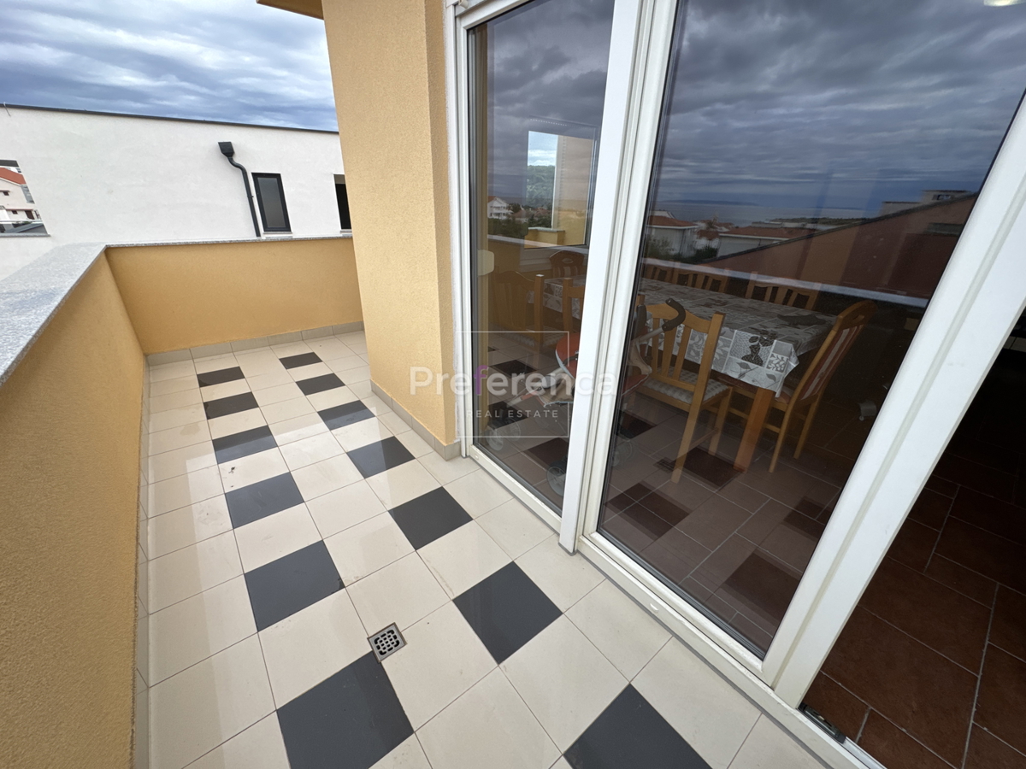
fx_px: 415
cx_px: 513
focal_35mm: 14
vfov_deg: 85.7
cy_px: 384
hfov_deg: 102.1
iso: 50
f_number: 2.2
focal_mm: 2.22
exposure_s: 1/804
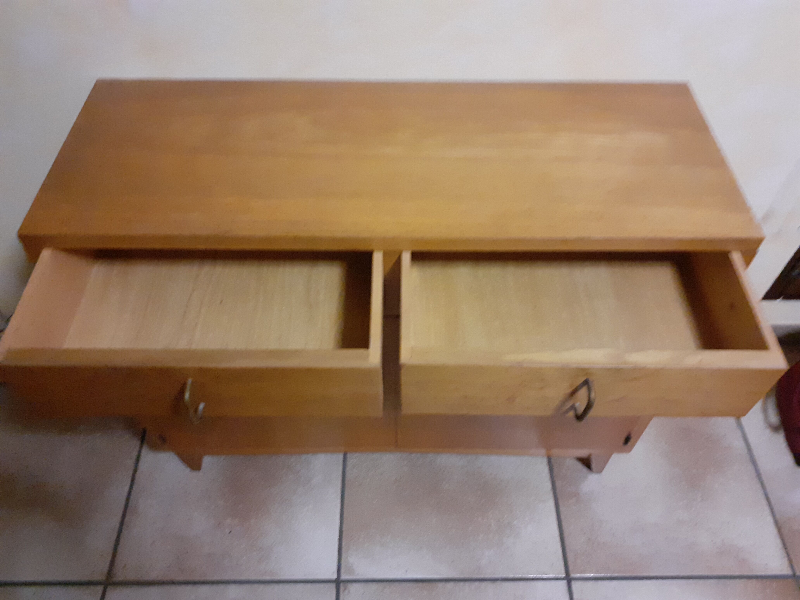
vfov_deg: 51.4
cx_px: 400
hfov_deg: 65.3
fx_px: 624
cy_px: 300
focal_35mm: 27
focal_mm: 3.6
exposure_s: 1/20
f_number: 1.9
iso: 640
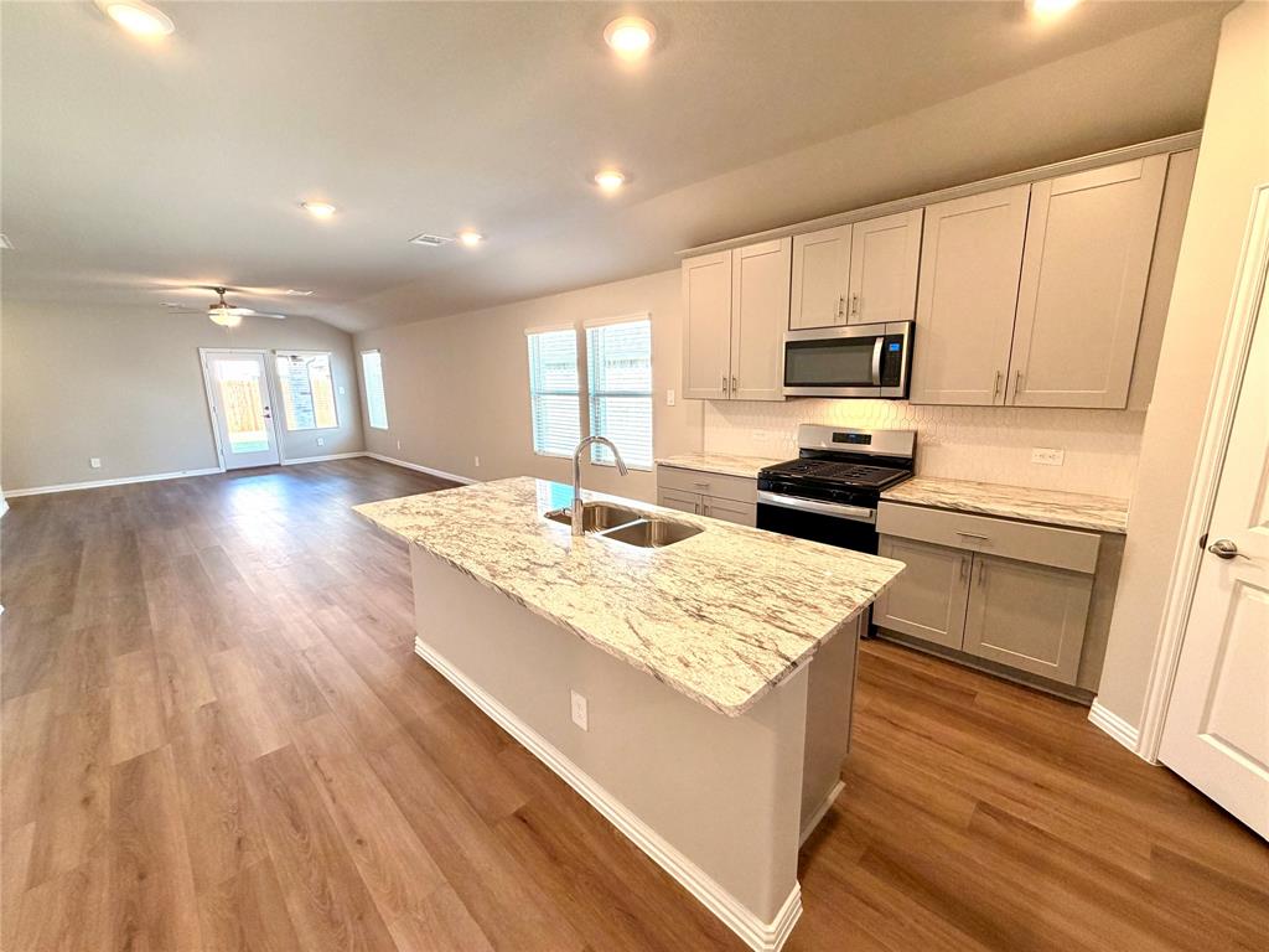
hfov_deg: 102.1
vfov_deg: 85.7
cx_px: 634
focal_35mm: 14
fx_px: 513
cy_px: 476
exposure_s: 1/60
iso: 160
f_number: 2.2
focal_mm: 2.22
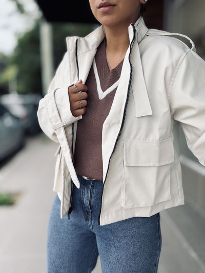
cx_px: 102
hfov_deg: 46.8
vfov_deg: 60.0
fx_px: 237
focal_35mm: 30
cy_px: 136
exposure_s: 1/121
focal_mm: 2.71
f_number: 1.9
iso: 50
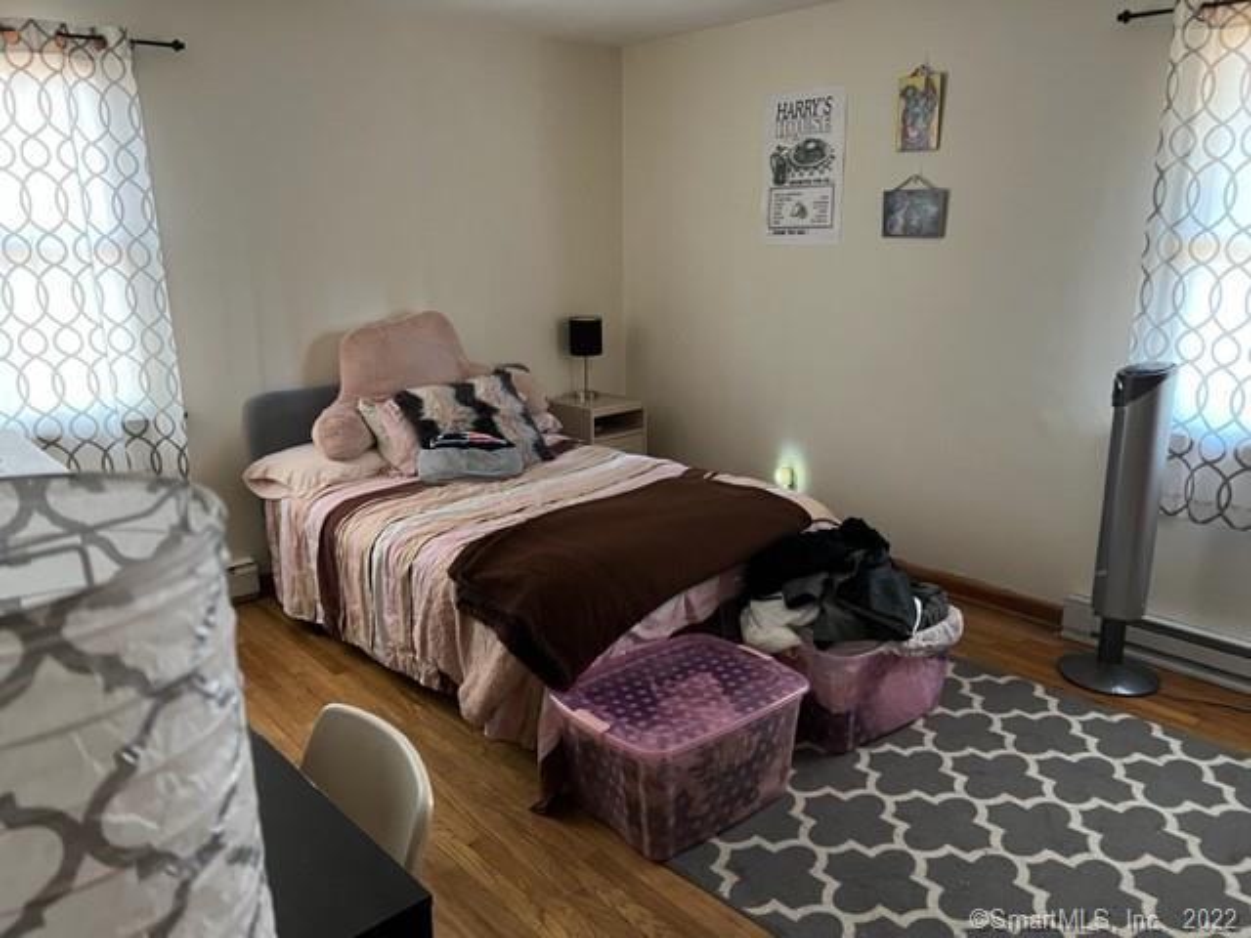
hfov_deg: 67.3
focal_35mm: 26
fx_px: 940
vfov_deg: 53.1
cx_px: 626
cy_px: 469
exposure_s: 1/40
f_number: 1.5
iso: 500
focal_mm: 5.7
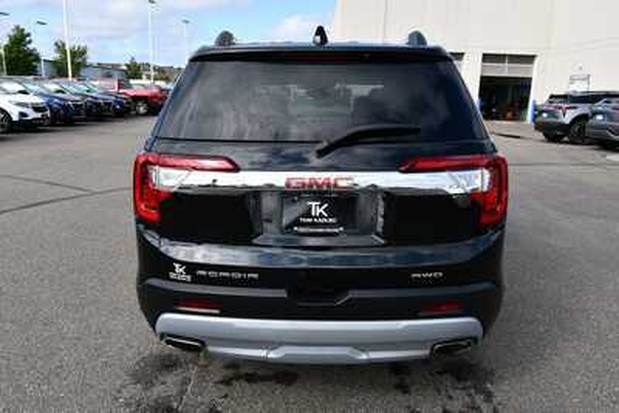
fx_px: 516
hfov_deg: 61.9
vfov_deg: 43.6
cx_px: 310
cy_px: 206
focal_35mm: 30
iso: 180
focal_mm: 20
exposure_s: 1/250
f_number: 8
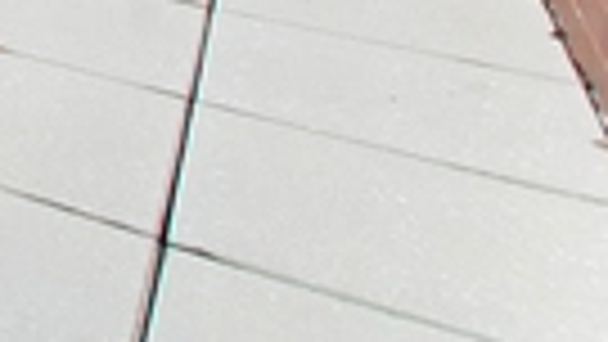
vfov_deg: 13.0
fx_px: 1129
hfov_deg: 16.9
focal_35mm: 70
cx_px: -734
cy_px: -479
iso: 200
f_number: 7.1
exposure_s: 1/30
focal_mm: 10
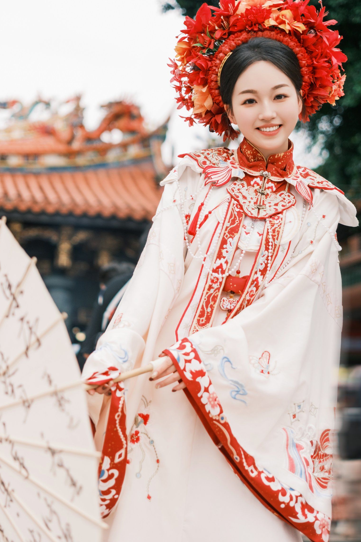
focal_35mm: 67
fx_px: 1008
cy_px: 264
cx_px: 178
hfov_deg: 20.3
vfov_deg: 30.1
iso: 320
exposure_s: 1/5000
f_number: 1.4
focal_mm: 33
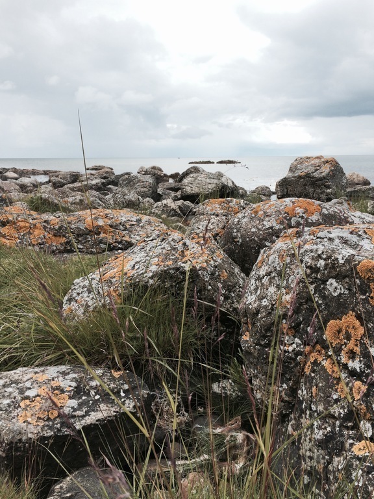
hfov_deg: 48.2
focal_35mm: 29
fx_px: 418
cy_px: 250
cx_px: 187
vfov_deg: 61.7
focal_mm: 4.15
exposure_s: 1/805
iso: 32
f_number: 2.2
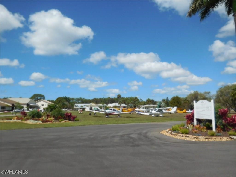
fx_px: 170
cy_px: 88
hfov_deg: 69.4
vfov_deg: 54.9
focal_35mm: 25
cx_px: 118
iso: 125
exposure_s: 1/640
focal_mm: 4.5
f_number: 6.6
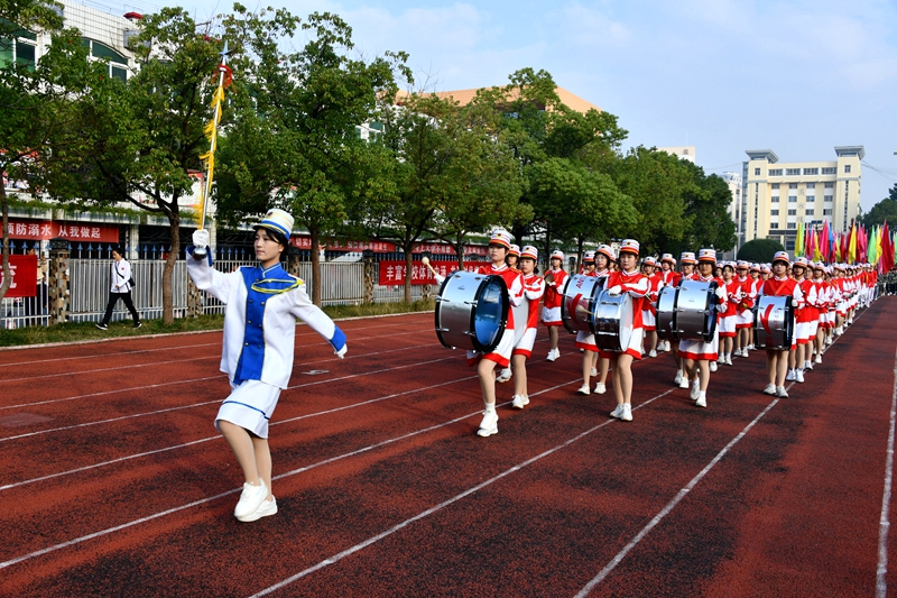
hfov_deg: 58.7
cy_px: 299
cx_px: 448
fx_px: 797
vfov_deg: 41.1
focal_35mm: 32
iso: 125
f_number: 9
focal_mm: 32
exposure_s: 1/125
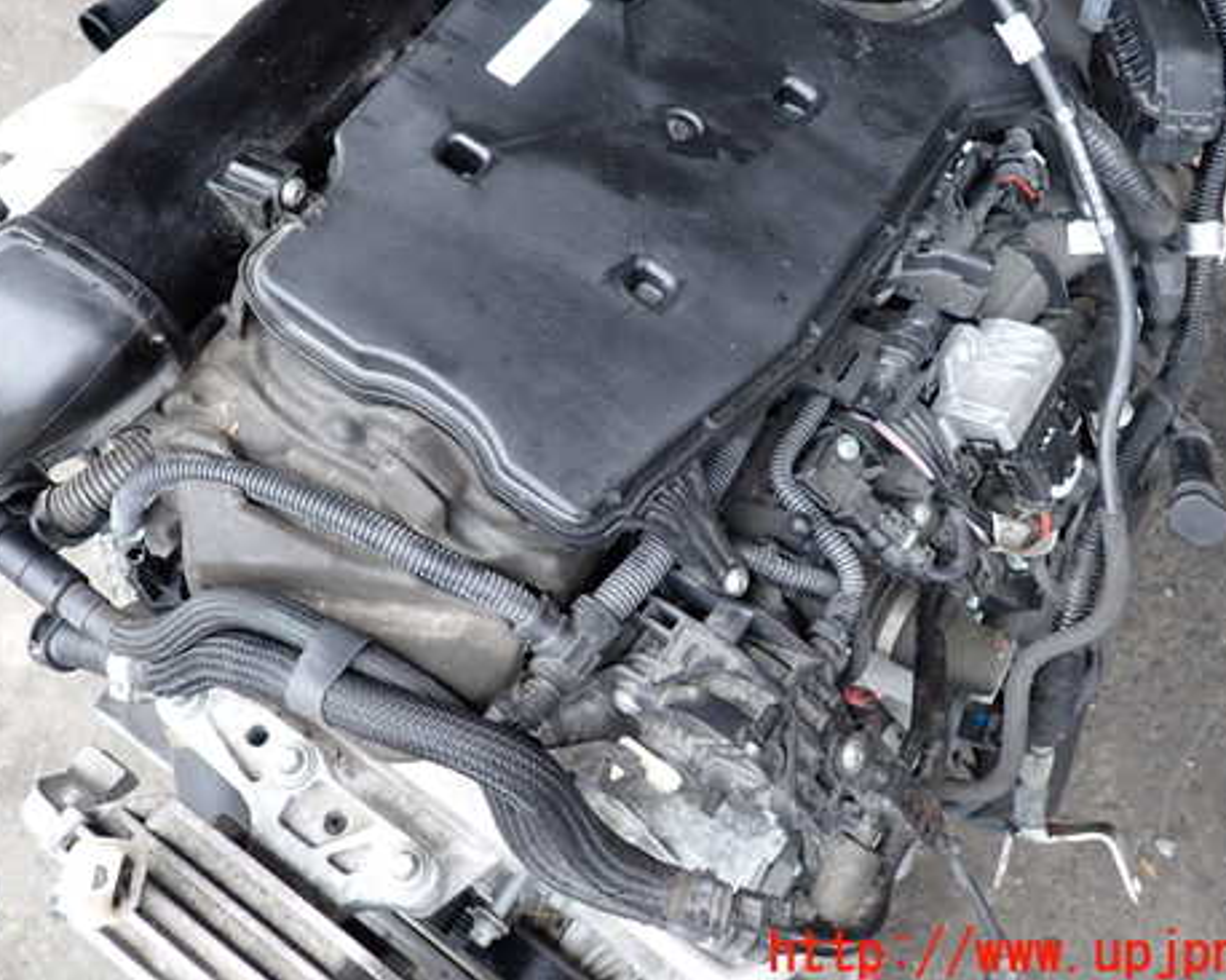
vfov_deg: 45.5
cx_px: 570
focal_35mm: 32
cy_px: 386
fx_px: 1161
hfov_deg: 55.6
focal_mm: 4.5
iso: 200
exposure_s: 1/100
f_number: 2
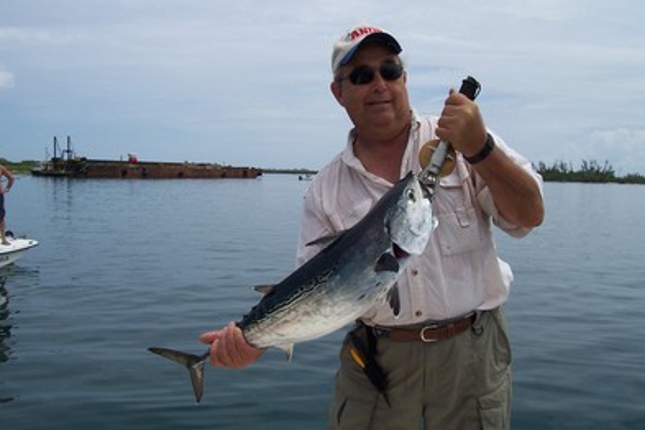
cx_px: 322
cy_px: 222
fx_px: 645
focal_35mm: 36
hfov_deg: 53.1
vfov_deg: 36.9
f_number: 5.6
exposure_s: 1/1000
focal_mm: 5.6
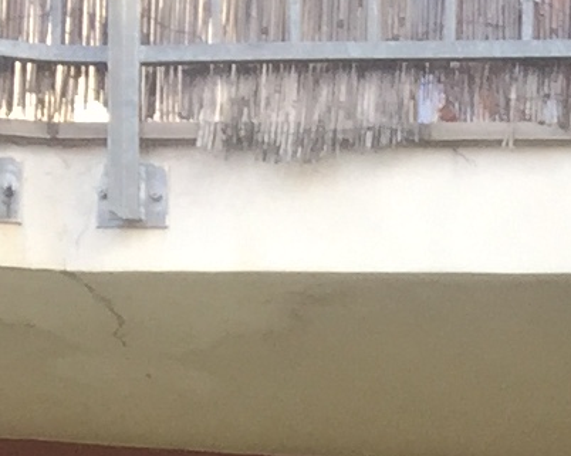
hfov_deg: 7.7
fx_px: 3884
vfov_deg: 5.9
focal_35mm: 230
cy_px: 1658
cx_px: 1489
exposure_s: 1/115
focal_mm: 4.15
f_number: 2.2
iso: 32
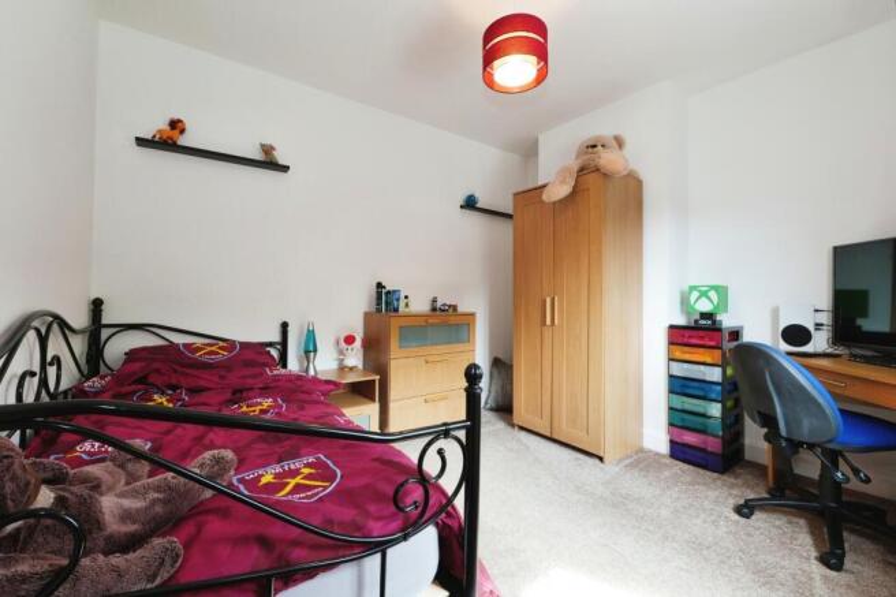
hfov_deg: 100.4
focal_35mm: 15
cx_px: 448
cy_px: 298
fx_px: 373
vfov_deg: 77.3
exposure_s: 1/10
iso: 250
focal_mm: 10
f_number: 8
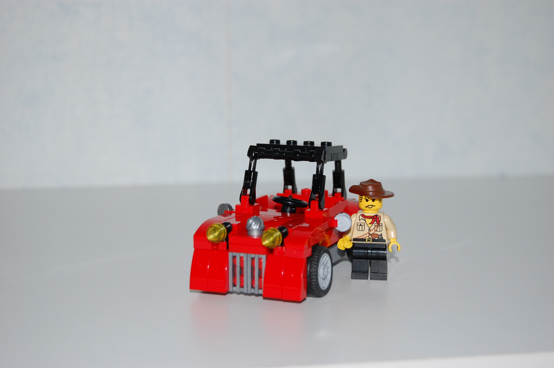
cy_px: 184
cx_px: 277
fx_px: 1061
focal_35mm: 69
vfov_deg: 19.7
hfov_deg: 29.3
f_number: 5.3
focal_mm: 46
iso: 400
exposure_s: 1/60
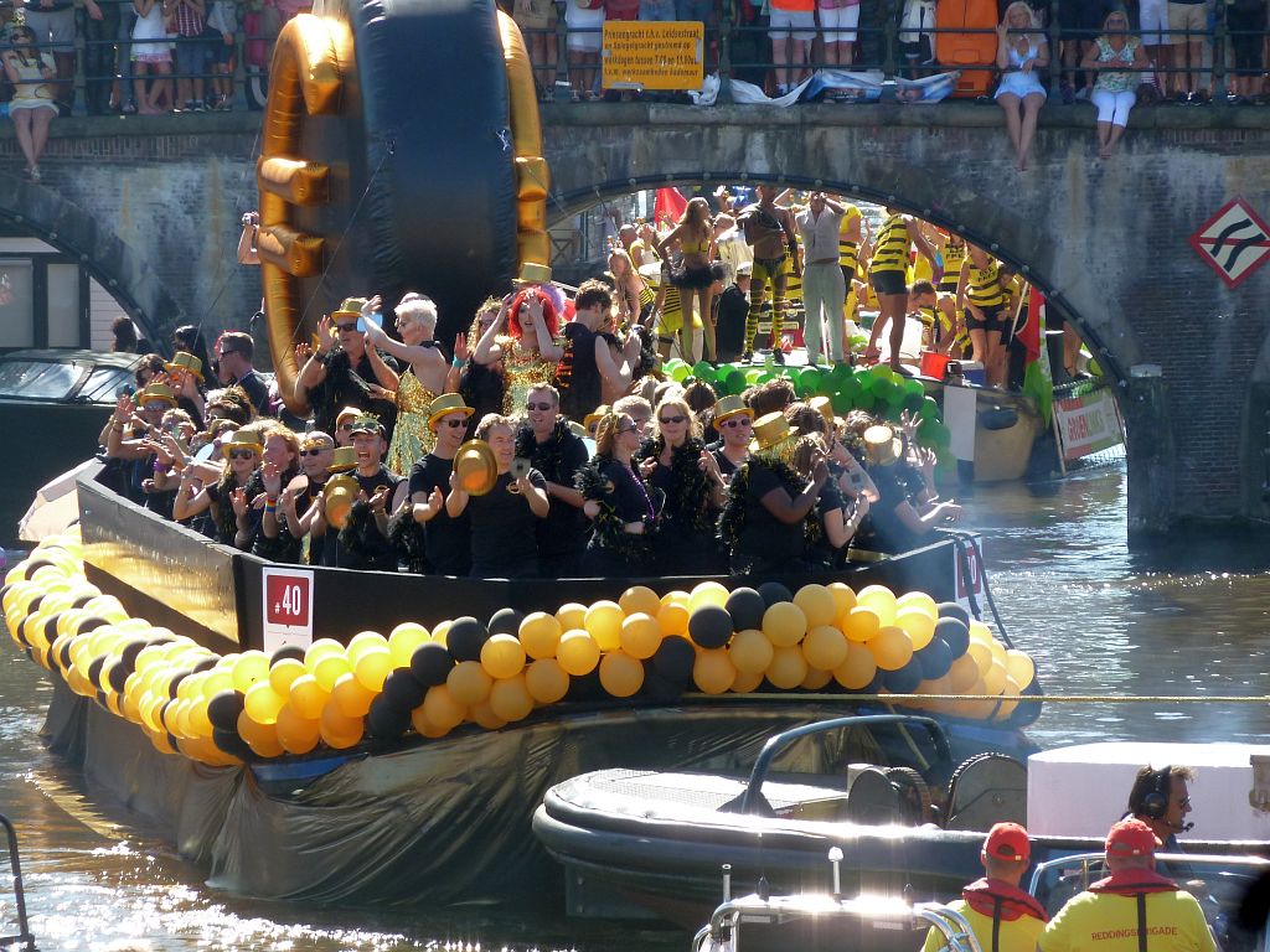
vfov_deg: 5.0
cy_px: 476
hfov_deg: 6.6
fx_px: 11006
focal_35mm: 300
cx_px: 635
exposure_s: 1/125
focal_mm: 49.2
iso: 100
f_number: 4.9
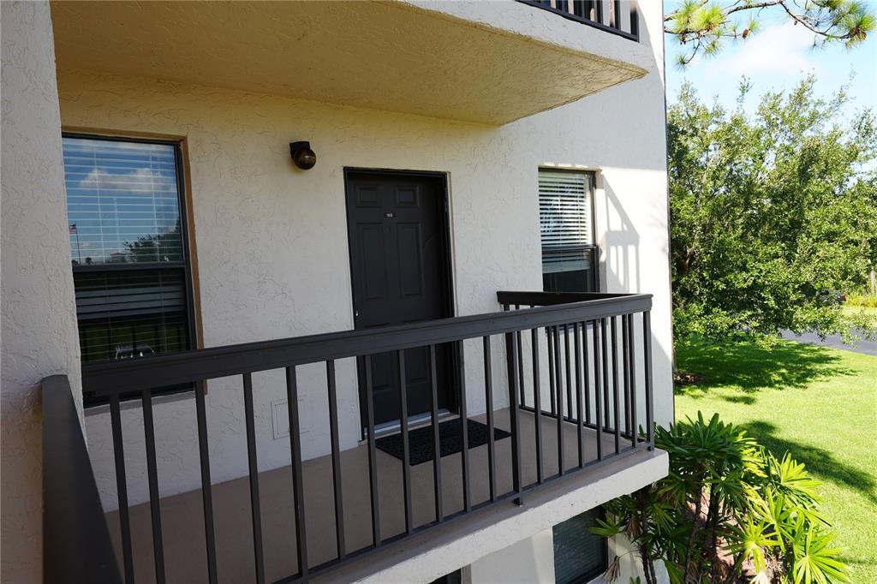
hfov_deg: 78.6
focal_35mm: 22
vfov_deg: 57.2
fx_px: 536
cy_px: 292
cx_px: 438
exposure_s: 1/200
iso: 100
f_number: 5
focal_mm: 15
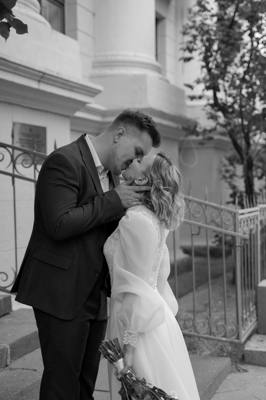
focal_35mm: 50
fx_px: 554
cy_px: 200
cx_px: 133
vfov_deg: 39.6
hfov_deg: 27.0
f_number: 2.8
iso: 250
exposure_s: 1/800
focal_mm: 50
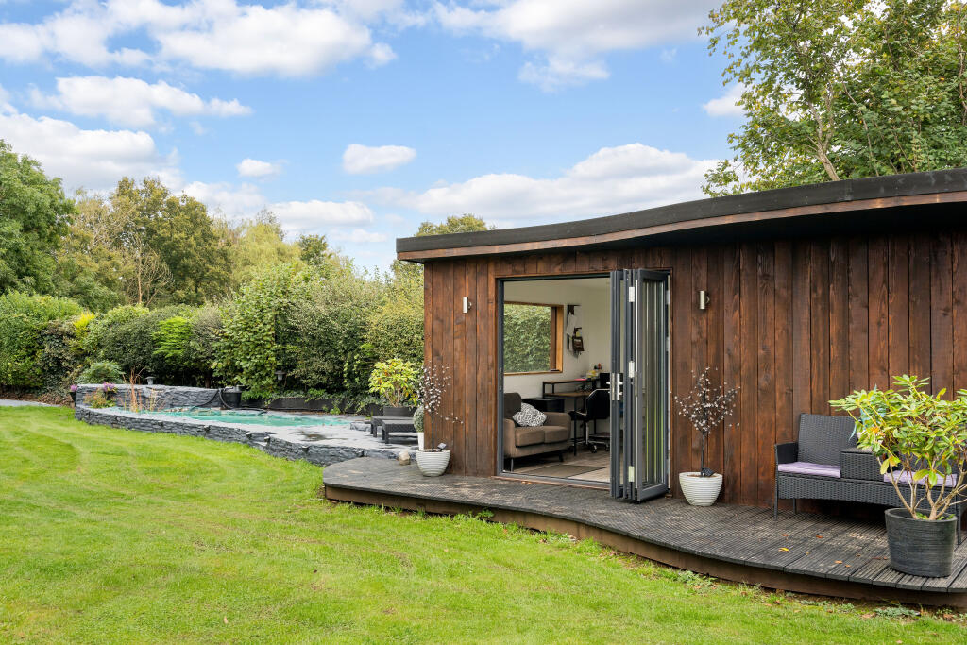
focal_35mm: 35
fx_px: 940
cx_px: 484
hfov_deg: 54.4
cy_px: 322
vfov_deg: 37.9
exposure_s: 1/200
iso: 640
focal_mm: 35
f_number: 8
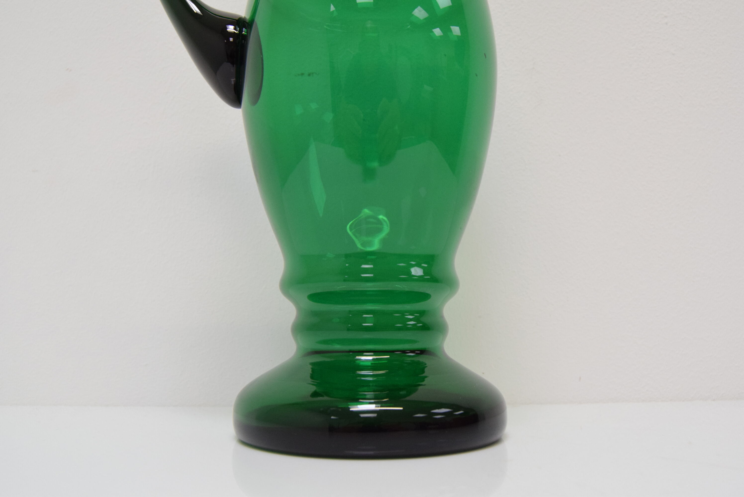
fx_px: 714
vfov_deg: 38.4
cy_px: 248
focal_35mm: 34
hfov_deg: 55.1
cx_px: 372
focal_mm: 23
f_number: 6.3
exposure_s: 1/160
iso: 1600
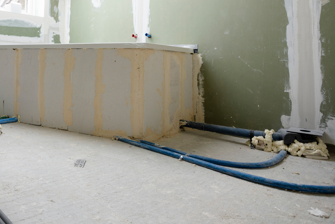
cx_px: 71
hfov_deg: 62.2
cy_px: 47
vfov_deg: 45.6
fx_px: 251
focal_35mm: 27
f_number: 5.6
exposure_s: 1/30
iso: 100
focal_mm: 16
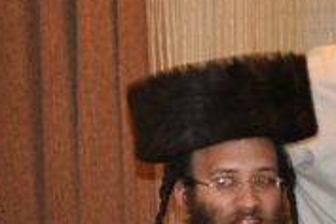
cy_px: 308
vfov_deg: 6.7
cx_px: 370
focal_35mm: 203
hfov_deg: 10.0
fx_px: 1895
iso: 800
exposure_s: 1/60
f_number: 4.2
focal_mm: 30
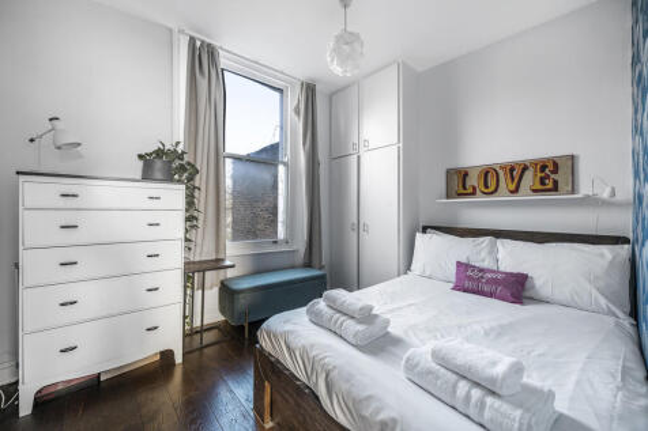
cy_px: 216
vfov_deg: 85.4
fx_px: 234
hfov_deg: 108.3
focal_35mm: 13
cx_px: 324
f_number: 8
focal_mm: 13
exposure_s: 1/2
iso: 100
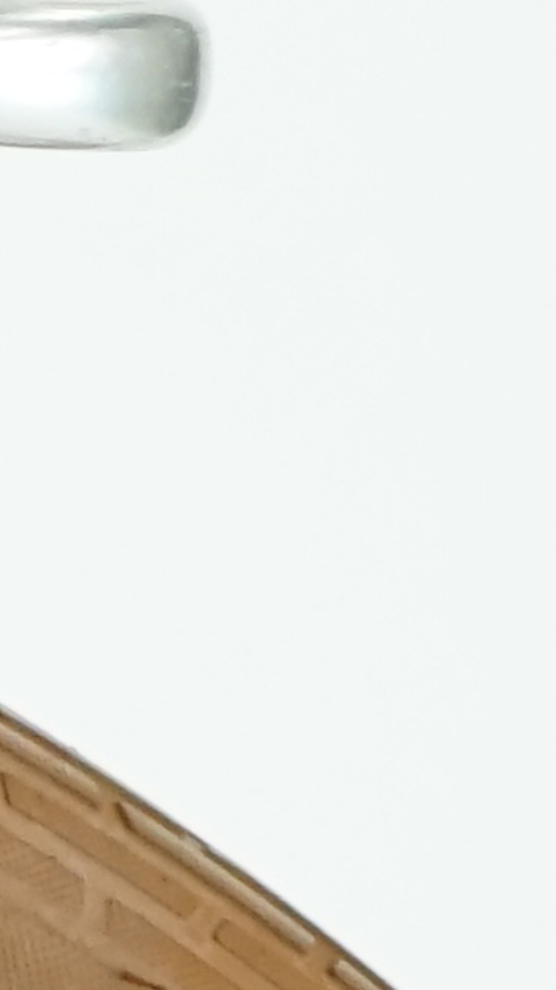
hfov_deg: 3.1
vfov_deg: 6.7
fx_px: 8474
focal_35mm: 323
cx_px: -3550
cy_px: 72
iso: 2500
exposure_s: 1/200
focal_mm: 32
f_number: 6.3
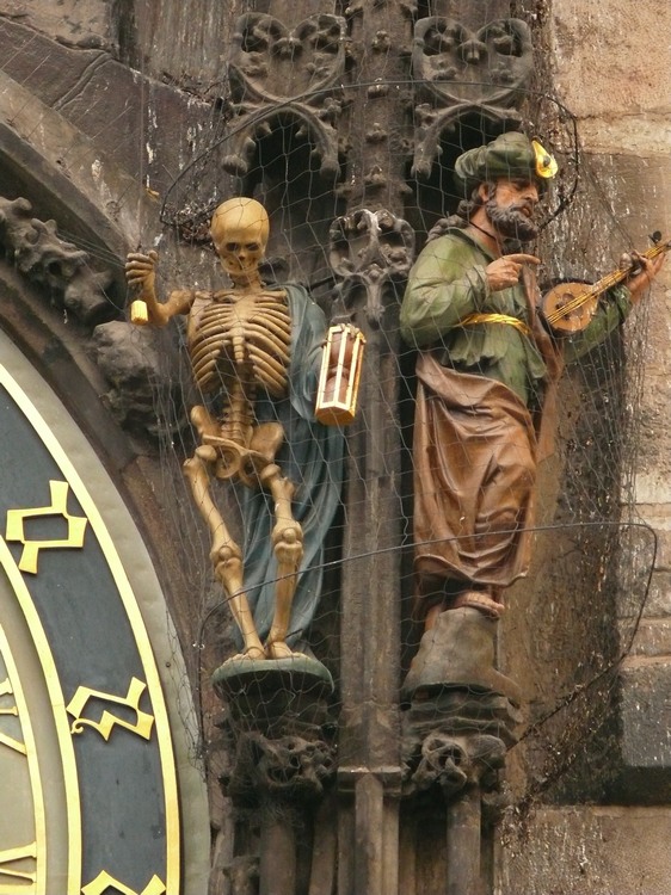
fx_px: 10861
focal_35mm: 420
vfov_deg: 4.7
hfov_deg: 3.5
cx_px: 336
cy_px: 448
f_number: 3.7
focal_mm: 88.8
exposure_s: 1/125
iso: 500
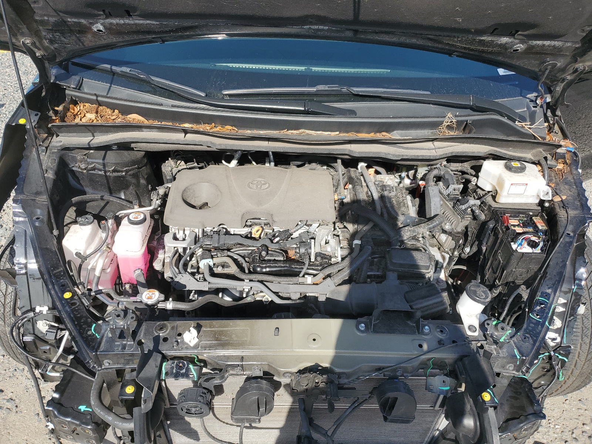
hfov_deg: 67.3
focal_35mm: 26
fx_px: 445
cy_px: 222
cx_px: 296
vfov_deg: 53.1
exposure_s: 1/1667
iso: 50
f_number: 1.5
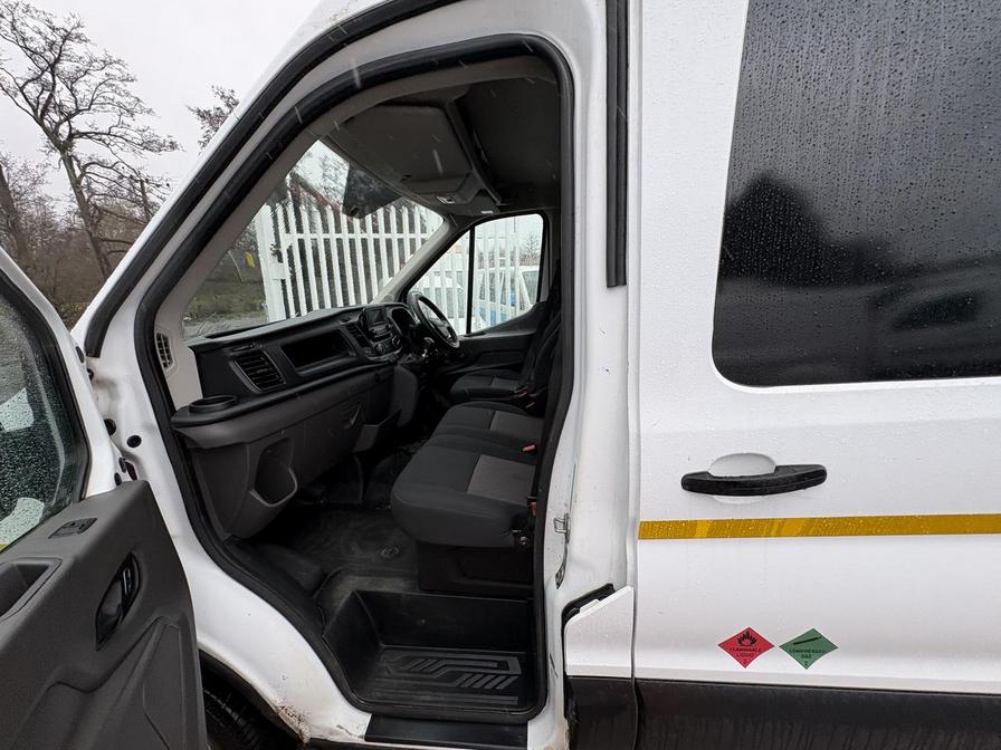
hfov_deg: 102.1
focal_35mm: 14
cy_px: 375
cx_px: 500
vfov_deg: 85.7
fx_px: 405
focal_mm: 2.22
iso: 40
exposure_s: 1/99
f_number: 2.2
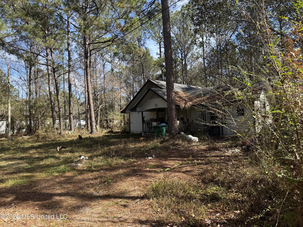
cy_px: 114
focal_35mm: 24
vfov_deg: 56.8
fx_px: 210
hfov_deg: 71.6
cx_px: 152
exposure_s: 1/1292
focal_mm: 6.76
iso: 100
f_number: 1.78
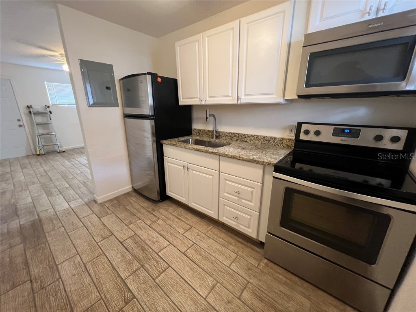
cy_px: 156
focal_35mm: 13
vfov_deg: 89.9
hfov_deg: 106.2
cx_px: 208
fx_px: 156
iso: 400
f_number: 1.8
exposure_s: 1/60
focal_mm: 1.57
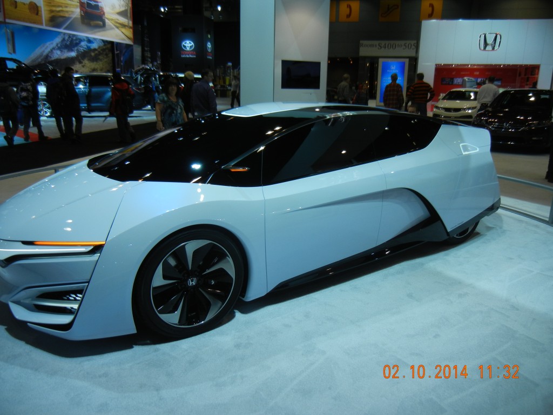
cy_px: 208
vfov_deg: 46.8
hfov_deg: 60.0
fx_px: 479
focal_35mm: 30
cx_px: 276
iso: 160
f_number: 3.5
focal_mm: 5.4
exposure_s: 1/143
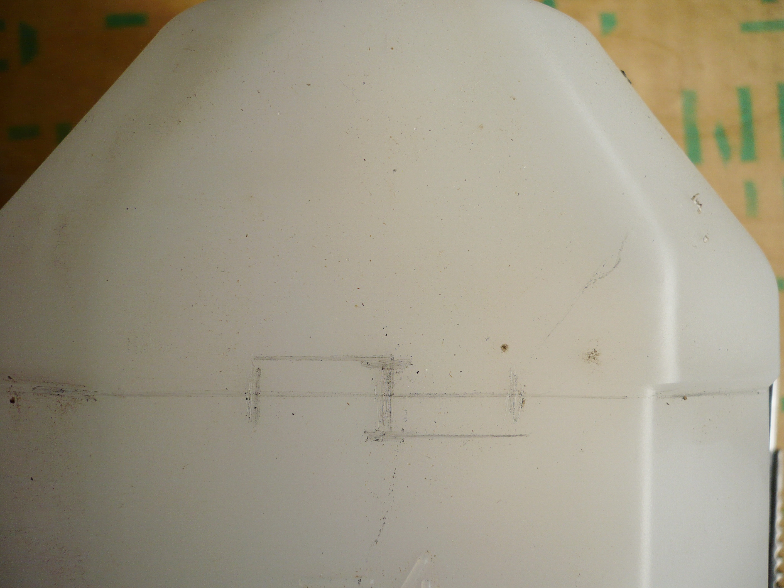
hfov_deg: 52.6
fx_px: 793
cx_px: 392
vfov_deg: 40.7
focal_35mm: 35
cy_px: 294
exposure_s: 1/400
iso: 100
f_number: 2.8
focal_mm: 5.8
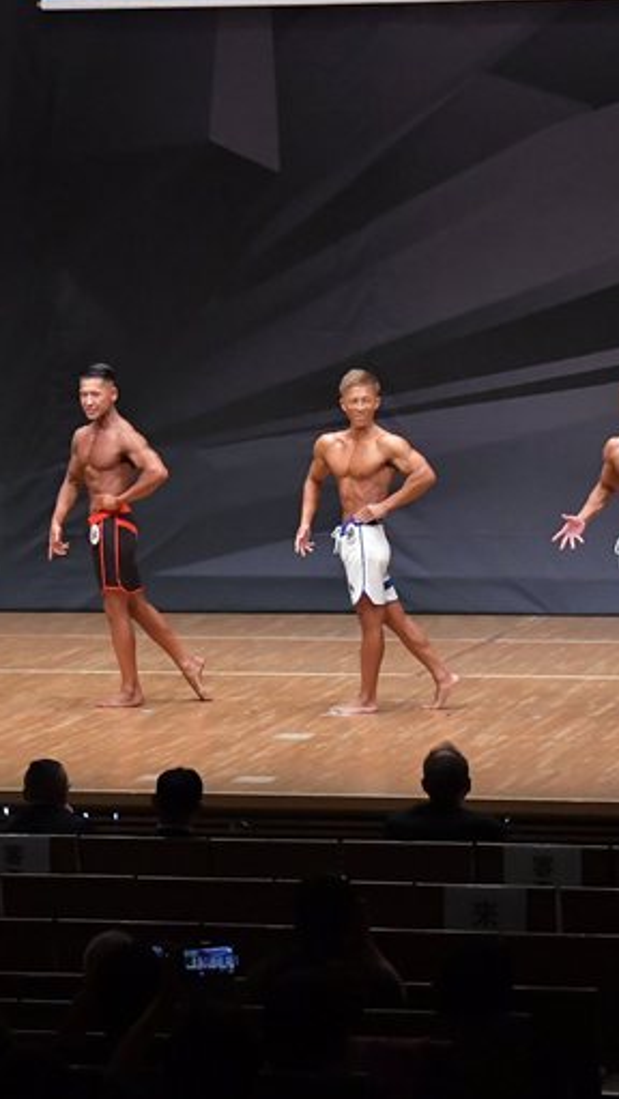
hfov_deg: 7.9
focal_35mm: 154
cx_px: 300
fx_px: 4487
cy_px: 548
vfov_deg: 14.0
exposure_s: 1/400
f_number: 5.6
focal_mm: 65
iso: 6400
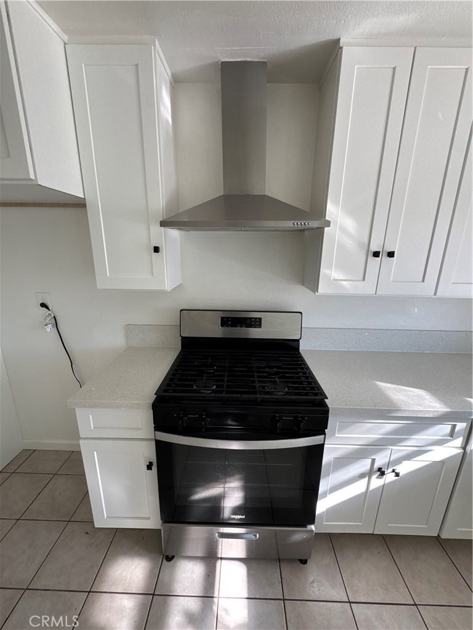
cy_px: 315
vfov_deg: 102.1
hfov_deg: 85.7
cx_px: 236
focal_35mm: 14
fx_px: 255
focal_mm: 2.22
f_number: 2.2
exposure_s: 1/99
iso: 80
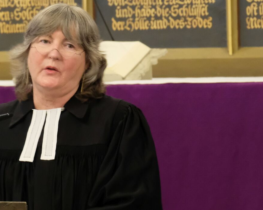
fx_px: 3705
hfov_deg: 4.1
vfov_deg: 3.3
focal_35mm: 476
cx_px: 109
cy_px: 146
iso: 3200
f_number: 5.8
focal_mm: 127.9
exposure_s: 1/14
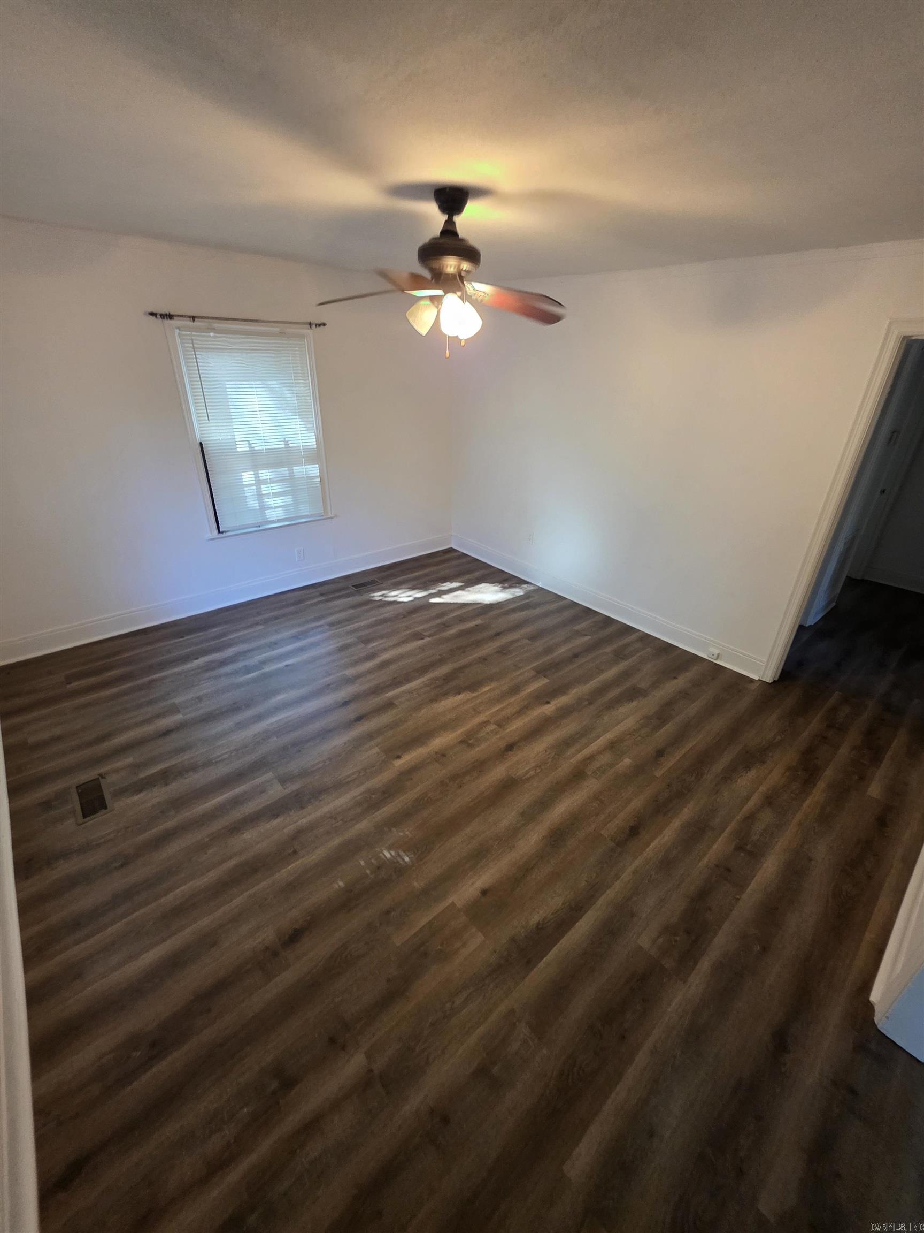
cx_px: 462
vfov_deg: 106.2
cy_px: 616
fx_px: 463
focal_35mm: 13
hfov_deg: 89.9
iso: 400
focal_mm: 2.2
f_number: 1.9
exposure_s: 1/60
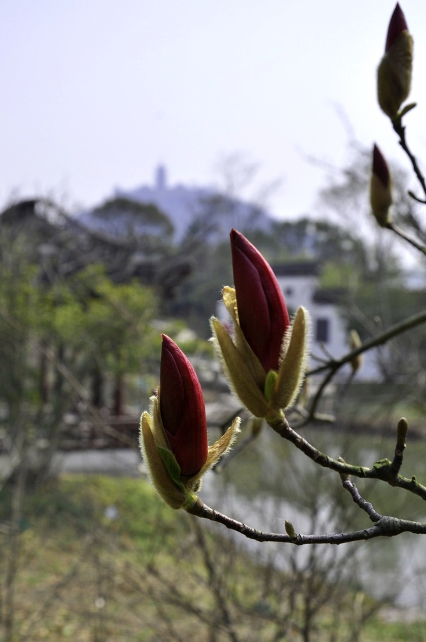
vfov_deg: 35.1
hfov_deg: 23.7
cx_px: 213
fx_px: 1014
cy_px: 321
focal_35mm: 57
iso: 200
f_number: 8
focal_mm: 38
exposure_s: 1/640
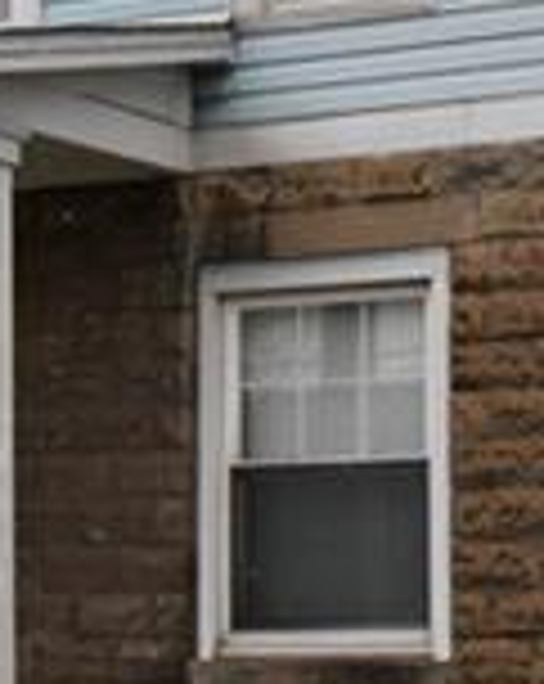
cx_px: 769
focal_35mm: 95
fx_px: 1918
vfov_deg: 20.0
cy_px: 544
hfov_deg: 15.2
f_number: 8
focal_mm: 10
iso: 160
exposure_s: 1/160
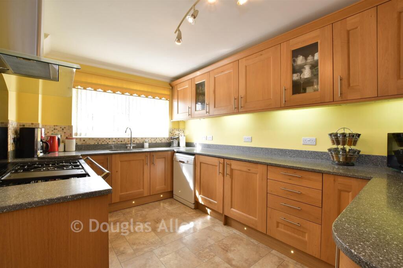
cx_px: 202
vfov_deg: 77.3
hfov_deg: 100.4
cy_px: 134
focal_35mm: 15
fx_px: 168
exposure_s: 1/15
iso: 200
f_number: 8
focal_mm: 10
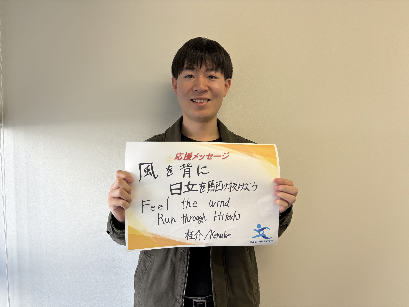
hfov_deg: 67.3
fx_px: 307
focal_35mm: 26
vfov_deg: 53.1
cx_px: 204
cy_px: 154
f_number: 1.6
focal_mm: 5.96
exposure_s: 1/121
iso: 32
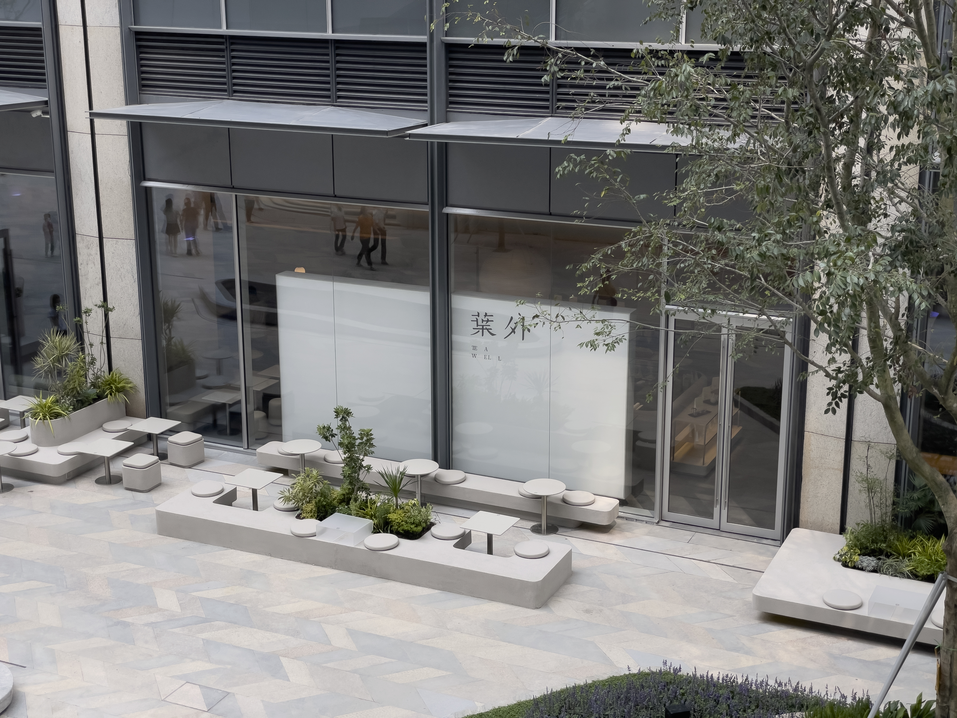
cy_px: 359
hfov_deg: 36.8
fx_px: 1438
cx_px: 478
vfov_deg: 28.0
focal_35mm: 52
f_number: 2
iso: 25
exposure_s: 1/470
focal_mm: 6
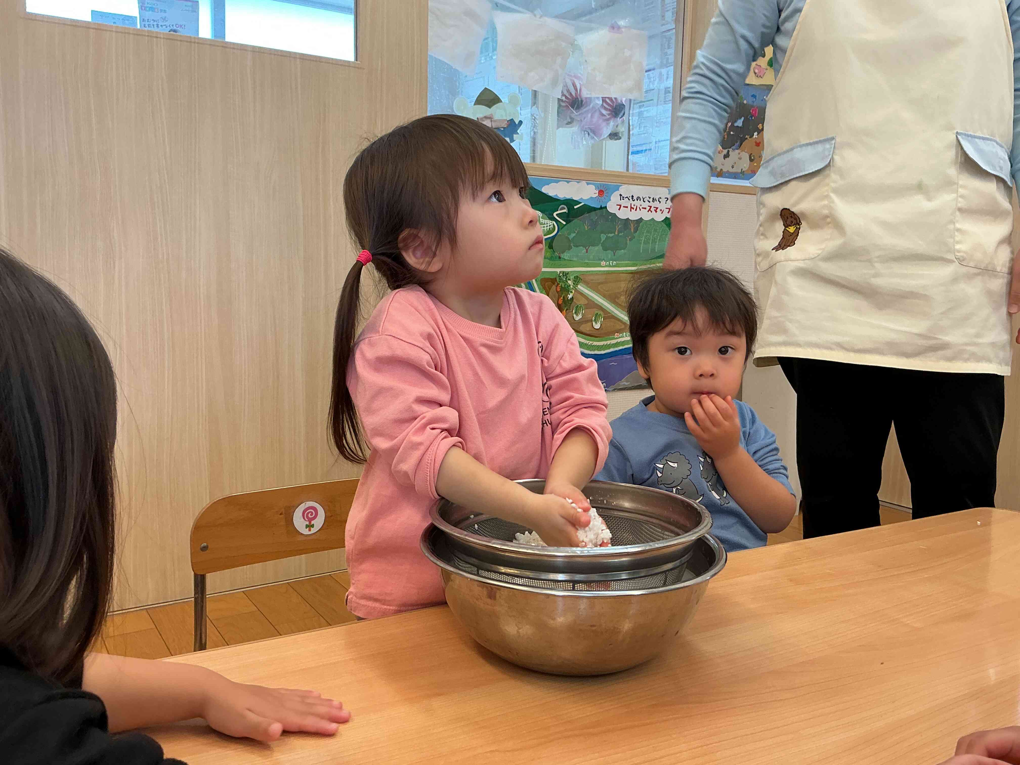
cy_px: 382
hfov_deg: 61.7
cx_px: 510
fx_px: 855
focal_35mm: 29
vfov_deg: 48.2
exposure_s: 1/60
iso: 50
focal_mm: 3
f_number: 1.8
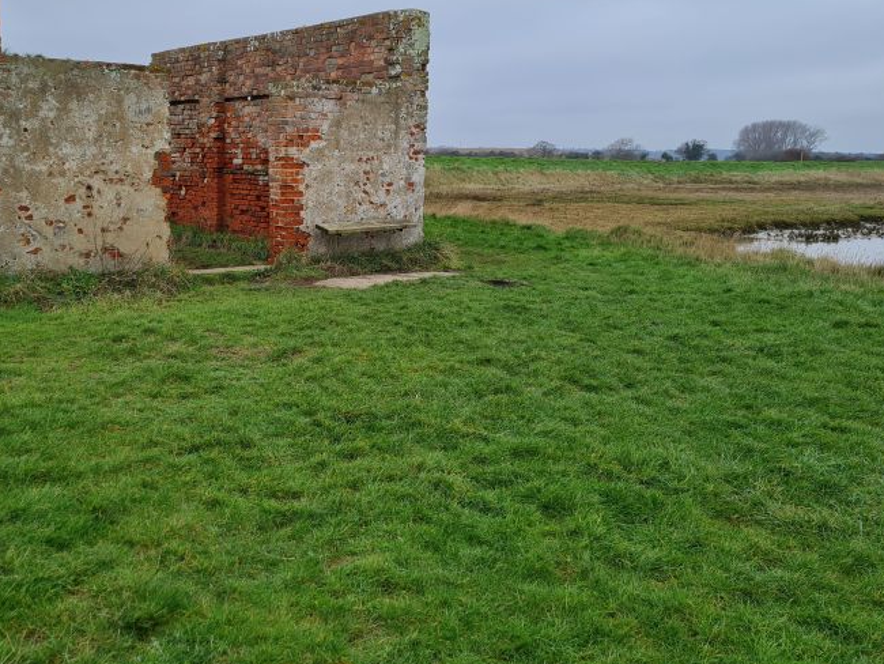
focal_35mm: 38
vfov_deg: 37.6
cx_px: 330
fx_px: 971
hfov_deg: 48.5
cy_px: 276
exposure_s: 1/394
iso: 50
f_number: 1.8
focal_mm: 5.4
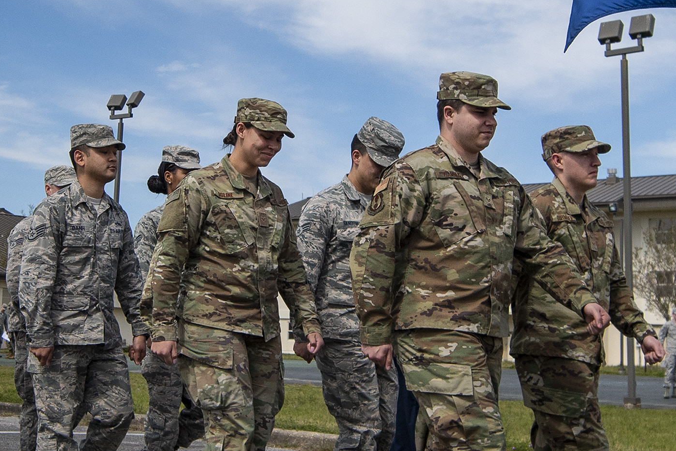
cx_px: 563
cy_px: 210
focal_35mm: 30
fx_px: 563
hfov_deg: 56.4
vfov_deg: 43.6
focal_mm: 14
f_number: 4
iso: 250
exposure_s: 1/5000
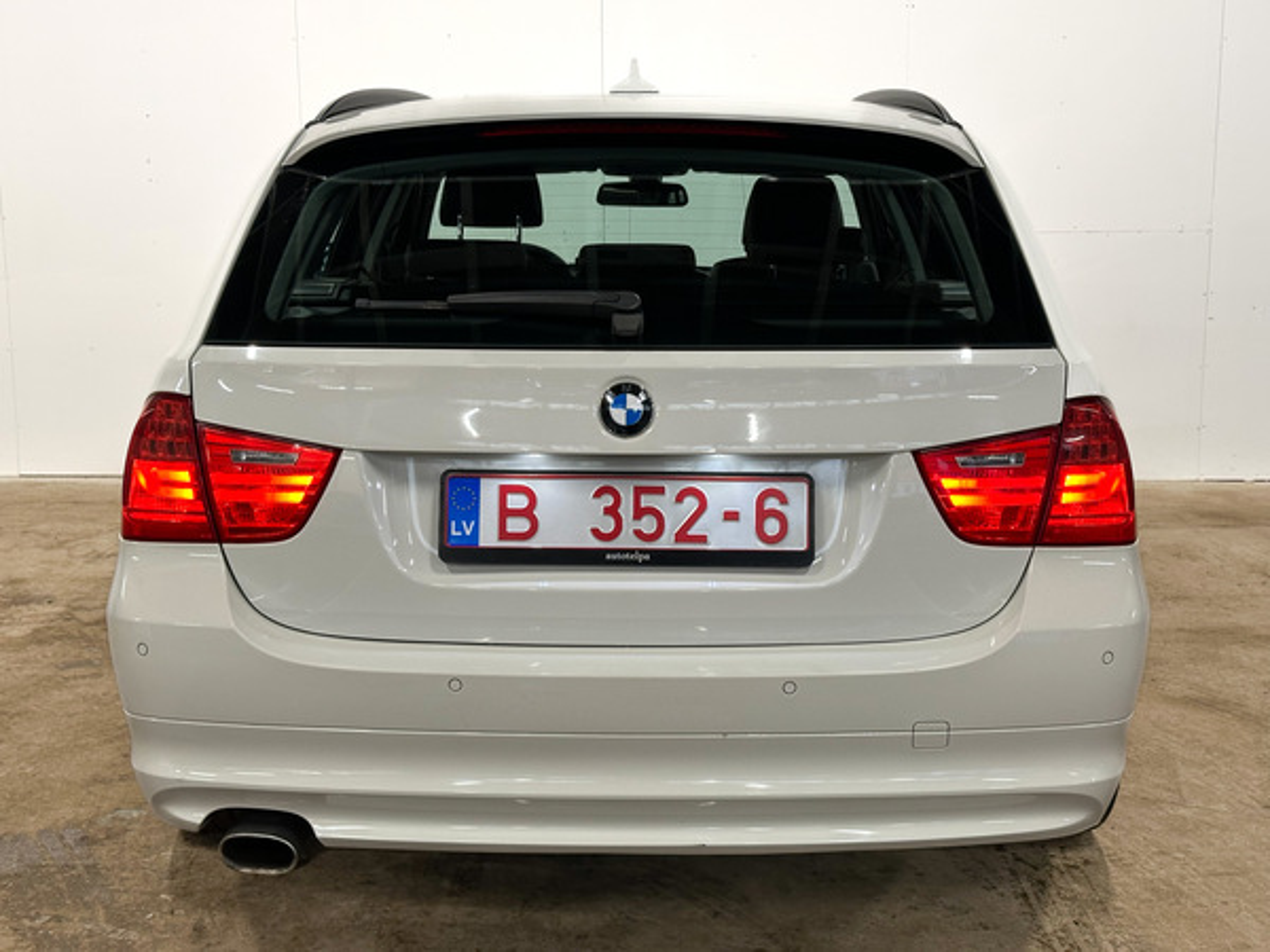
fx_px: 1761
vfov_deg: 30.3
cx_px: 635
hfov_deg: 39.7
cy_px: 476
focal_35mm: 48
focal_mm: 6.86
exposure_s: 1/50
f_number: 1.8
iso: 125
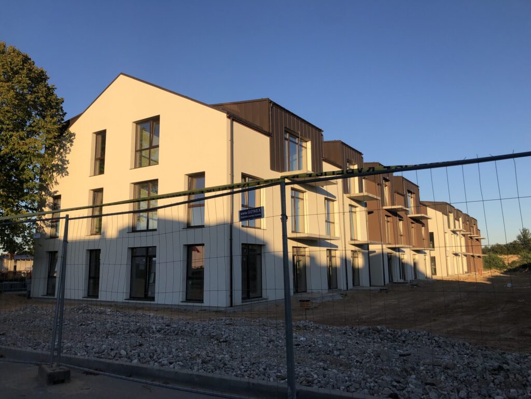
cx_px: 266
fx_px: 430
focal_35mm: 28
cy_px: 200
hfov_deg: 63.4
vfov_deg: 49.7
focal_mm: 4
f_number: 1.8
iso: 20
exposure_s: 1/1333
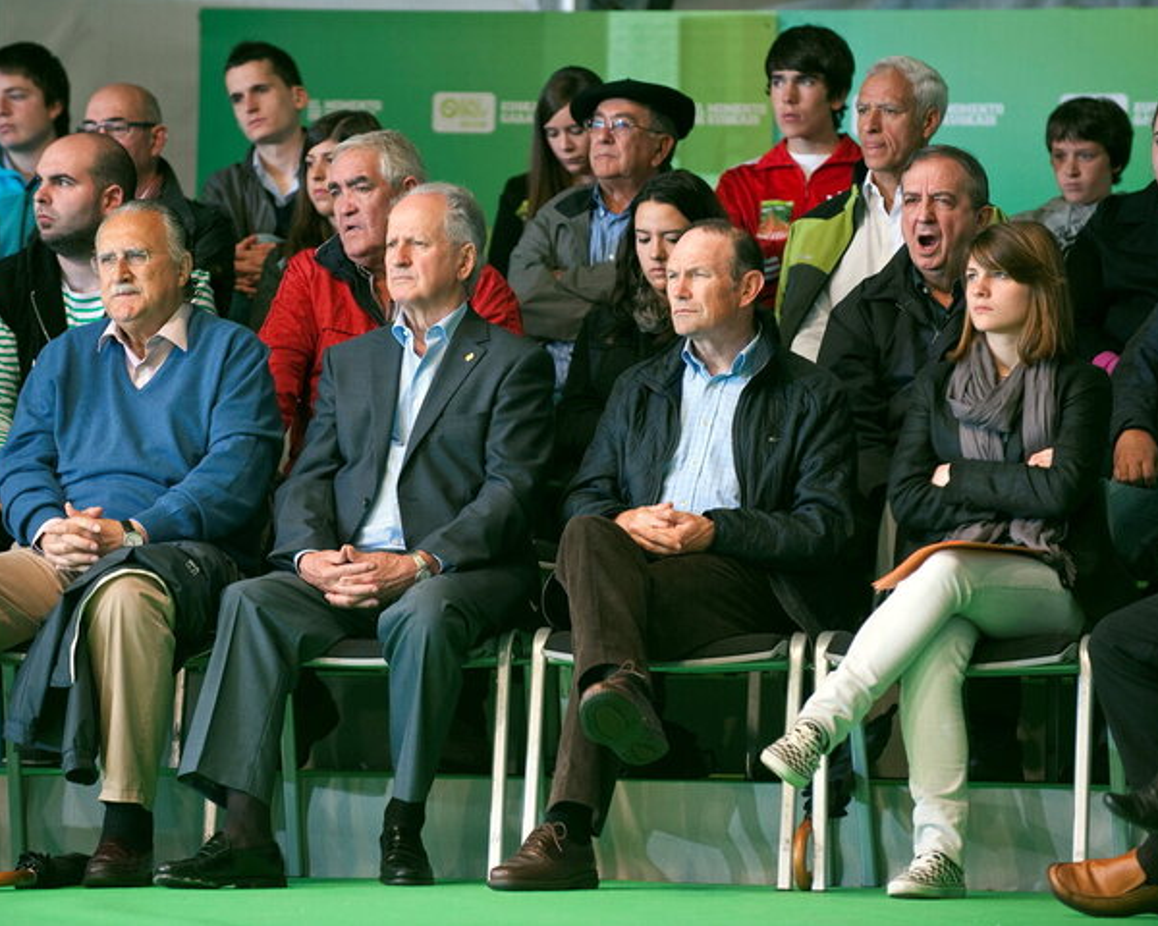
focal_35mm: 193
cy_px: 461
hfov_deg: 10.0
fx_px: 6615
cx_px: 529
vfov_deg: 8.0
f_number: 4
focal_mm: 170
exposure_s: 1/250
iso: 800
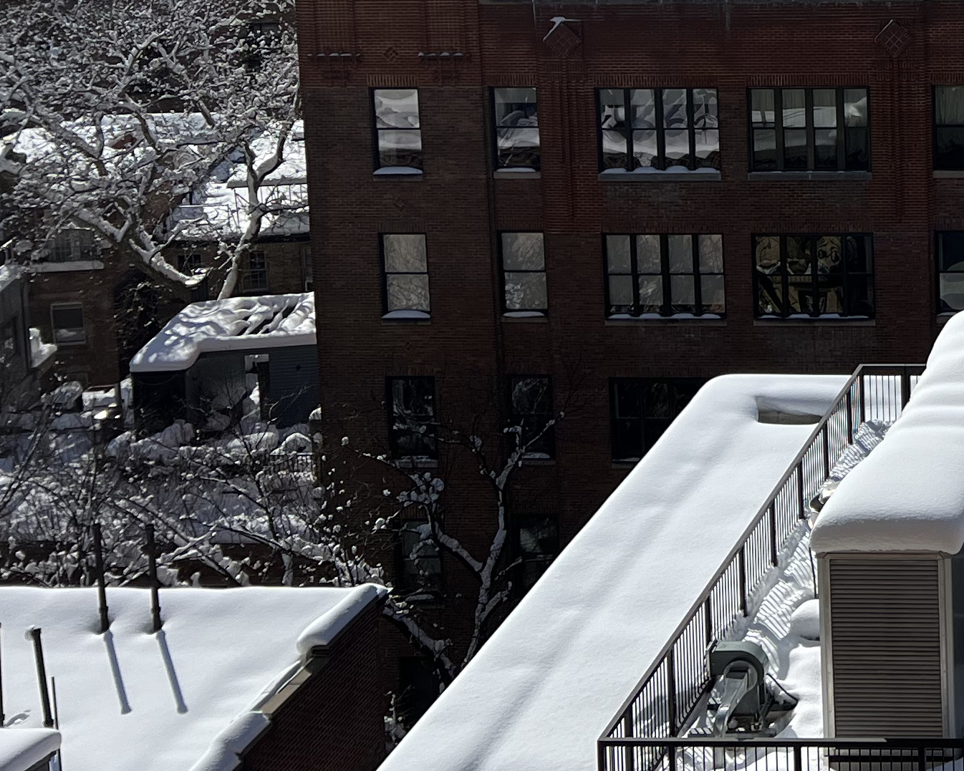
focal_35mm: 76
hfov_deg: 21.8
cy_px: -190
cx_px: 1357
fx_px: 2168
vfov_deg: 18.9
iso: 50
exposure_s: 1/8696
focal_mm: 5.7
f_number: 1.5
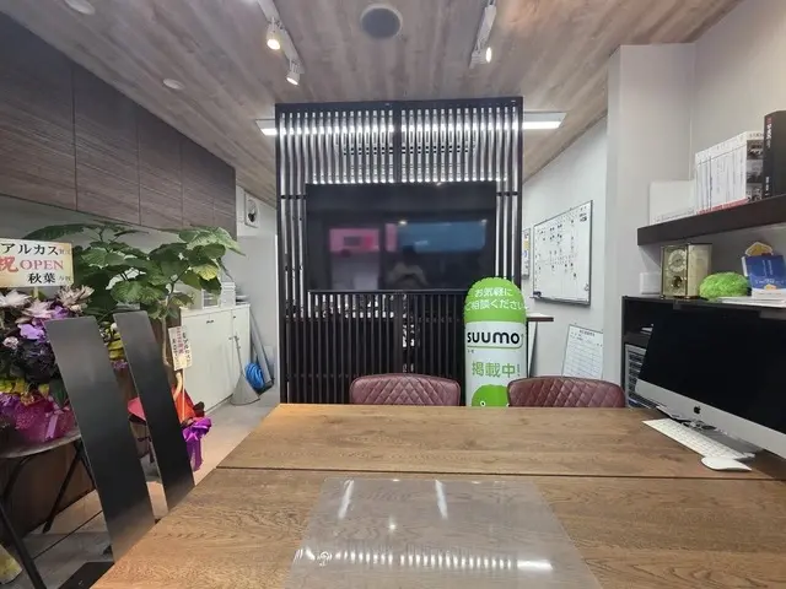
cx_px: 393
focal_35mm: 13
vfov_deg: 89.9
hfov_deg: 106.2
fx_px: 295
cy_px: 294
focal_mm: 2.2
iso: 200
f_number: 1.9
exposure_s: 1/120
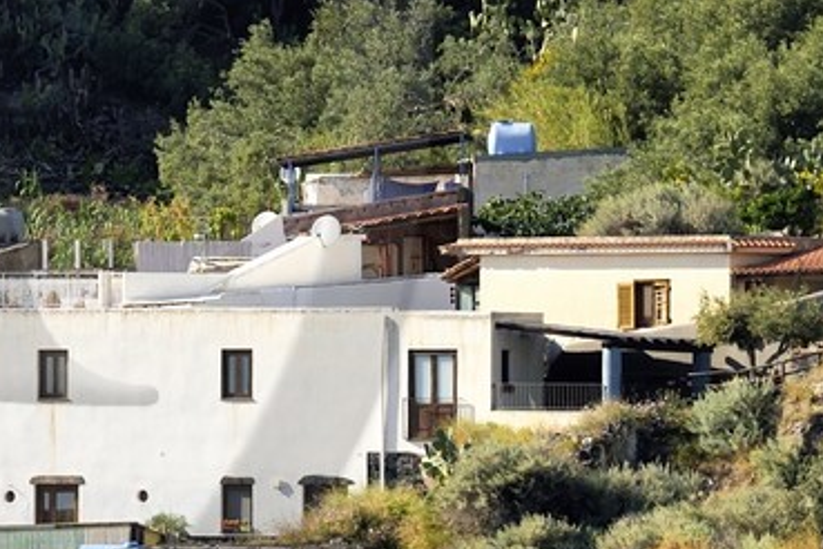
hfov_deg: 2.7
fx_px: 17327
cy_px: 42
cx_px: -486
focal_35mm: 758
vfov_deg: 1.8
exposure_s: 1/400
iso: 200
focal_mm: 175
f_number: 9
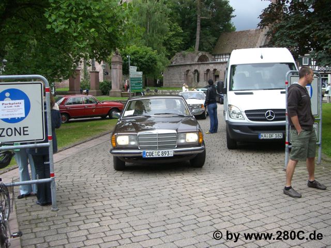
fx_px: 363
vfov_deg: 37.7
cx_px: 166
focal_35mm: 38
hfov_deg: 49.0
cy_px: 124
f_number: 2.7
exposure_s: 1/250
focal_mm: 6.2
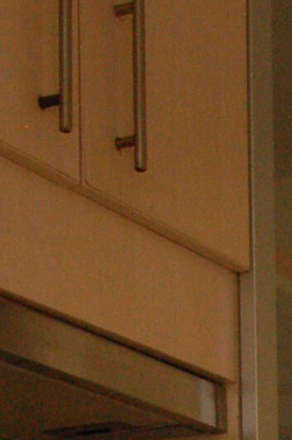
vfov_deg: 13.1
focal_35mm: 130
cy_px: 951
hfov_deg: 9.9
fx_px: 1587
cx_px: 532
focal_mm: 18
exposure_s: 1/250
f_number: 20
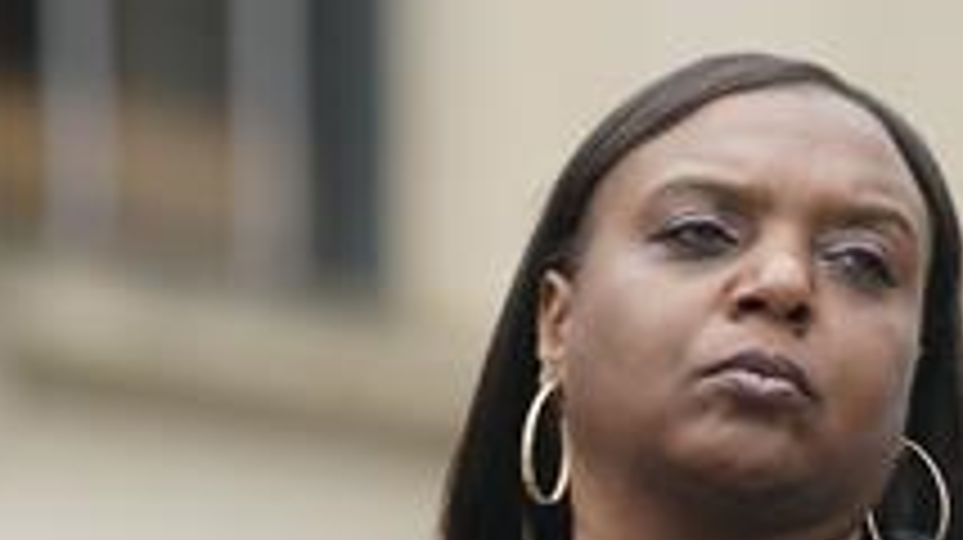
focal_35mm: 973
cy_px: 686
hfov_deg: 2.2
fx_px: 24827
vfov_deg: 1.2
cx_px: 1264
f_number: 5.6
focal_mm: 306
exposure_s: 1/1000
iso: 2000
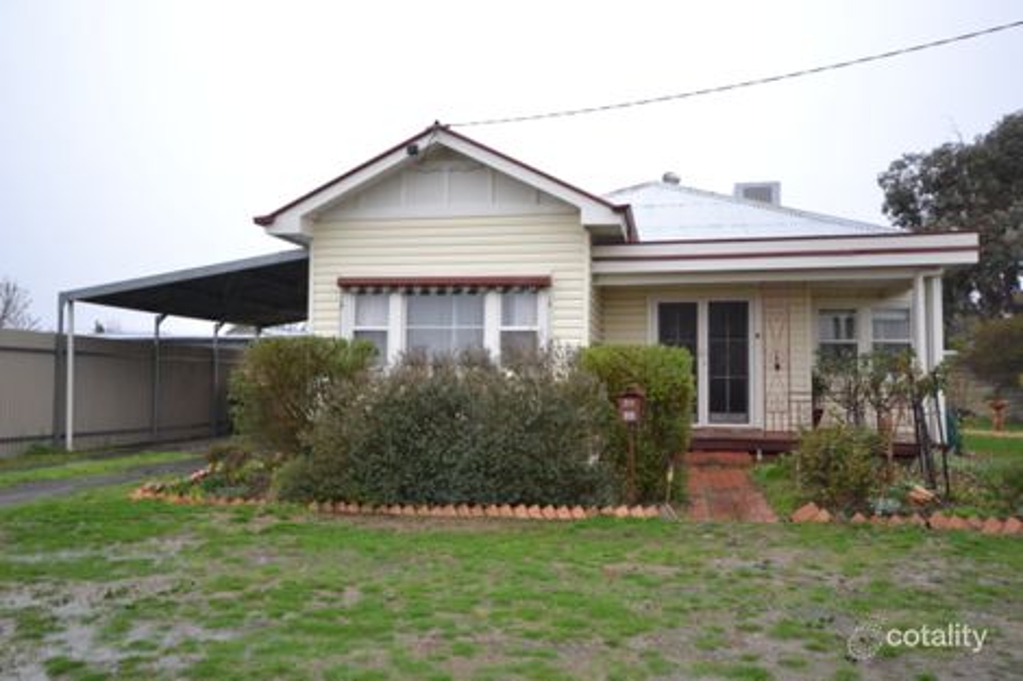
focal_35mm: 30
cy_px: 340
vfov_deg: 43.6
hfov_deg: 61.9
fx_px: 852
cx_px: 512
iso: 400
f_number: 5.6
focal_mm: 20
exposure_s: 1/80
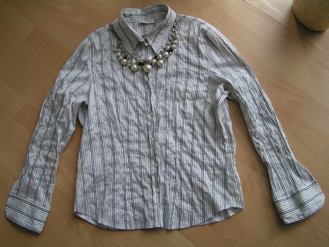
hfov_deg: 49.0
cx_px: 164
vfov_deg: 37.7
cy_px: 124
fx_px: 361
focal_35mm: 38
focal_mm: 5.8
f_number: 2.8
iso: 50
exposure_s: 1/50
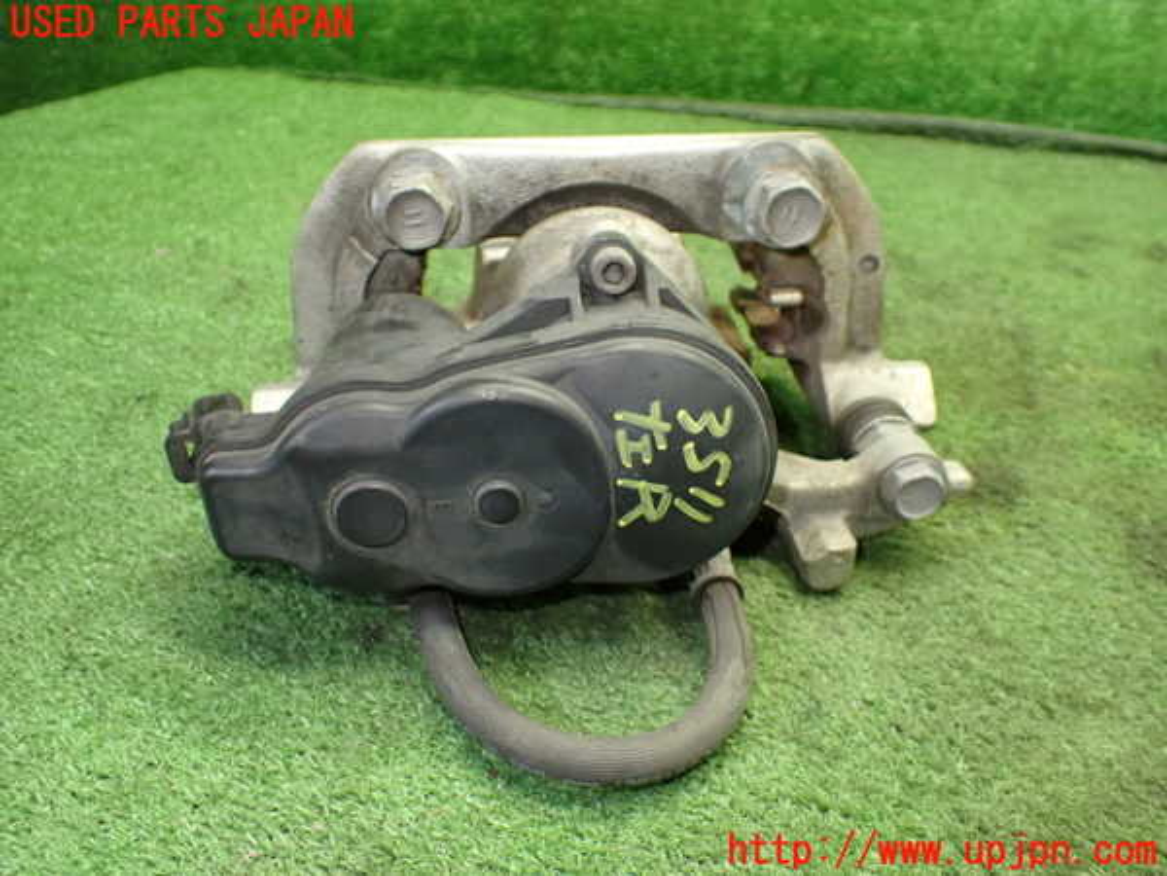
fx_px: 1011
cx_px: 584
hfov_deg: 60.0
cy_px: 438
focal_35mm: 30
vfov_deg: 46.8
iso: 800
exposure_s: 1/100
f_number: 2.3
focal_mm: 5.4
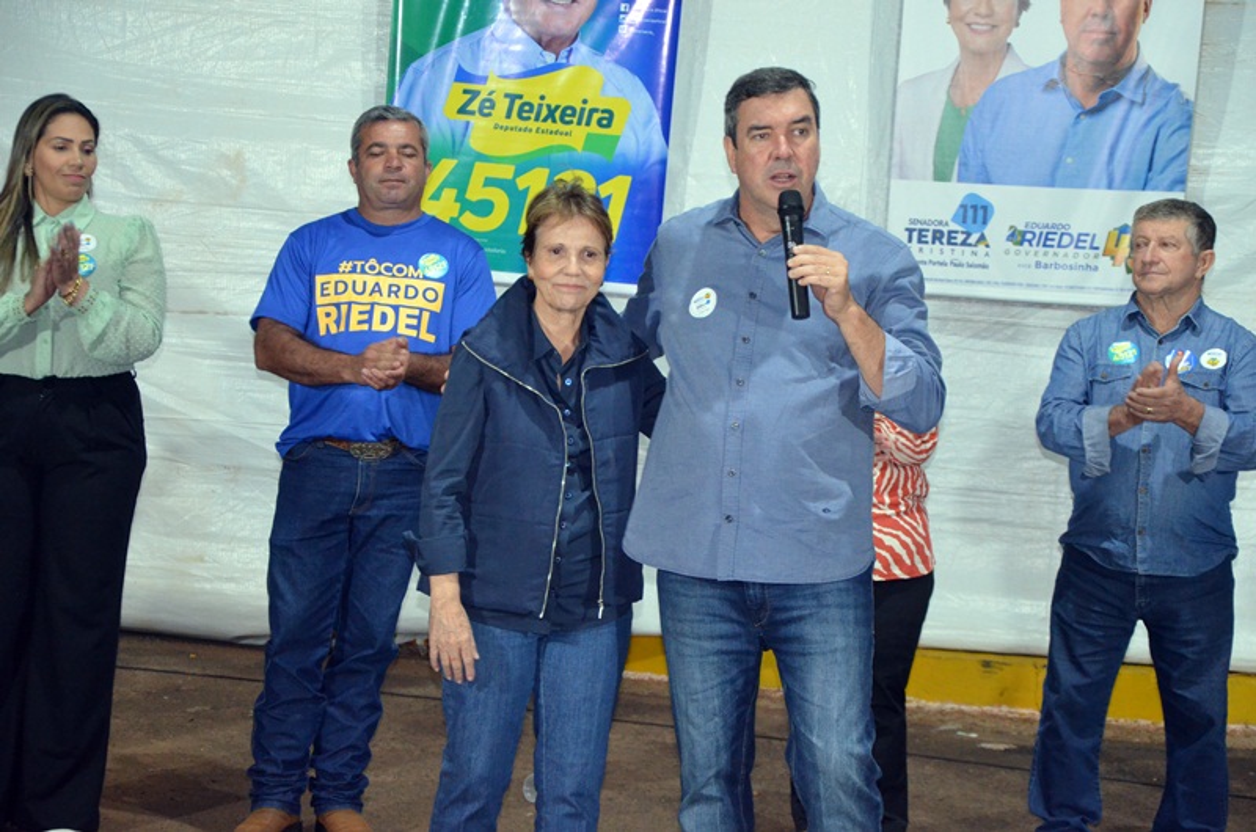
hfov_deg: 22.0
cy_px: 416
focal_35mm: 93
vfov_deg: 14.6
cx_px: 628
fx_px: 3238
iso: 3200
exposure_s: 1/60
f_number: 5.3
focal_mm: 62
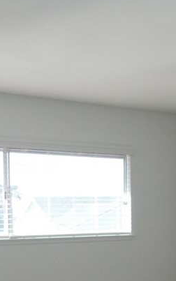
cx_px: 177
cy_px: 241
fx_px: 476
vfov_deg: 31.7
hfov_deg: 20.3
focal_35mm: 62
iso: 125
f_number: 3
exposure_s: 1/200
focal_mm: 4
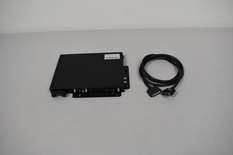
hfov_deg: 59.5
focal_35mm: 32
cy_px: 78
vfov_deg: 41.7
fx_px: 204
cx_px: 116
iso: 400
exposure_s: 1/125
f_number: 5.6
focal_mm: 21
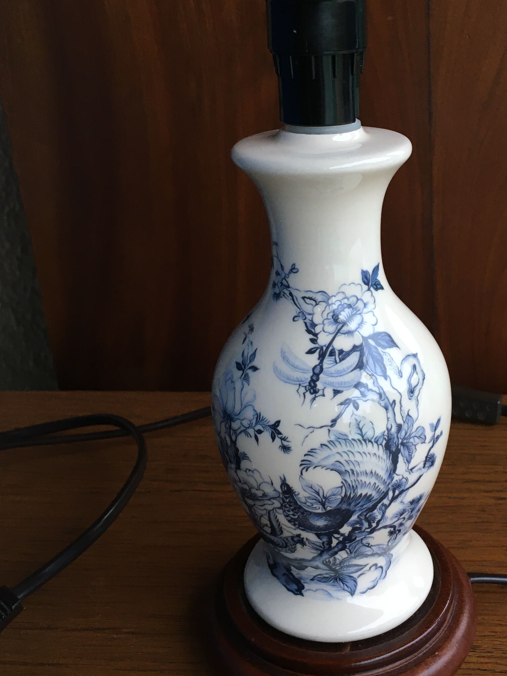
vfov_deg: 43.8
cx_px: 350
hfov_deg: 33.2
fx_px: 840
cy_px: 297
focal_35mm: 43
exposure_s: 1/33
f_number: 2.2
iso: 40
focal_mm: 4.15
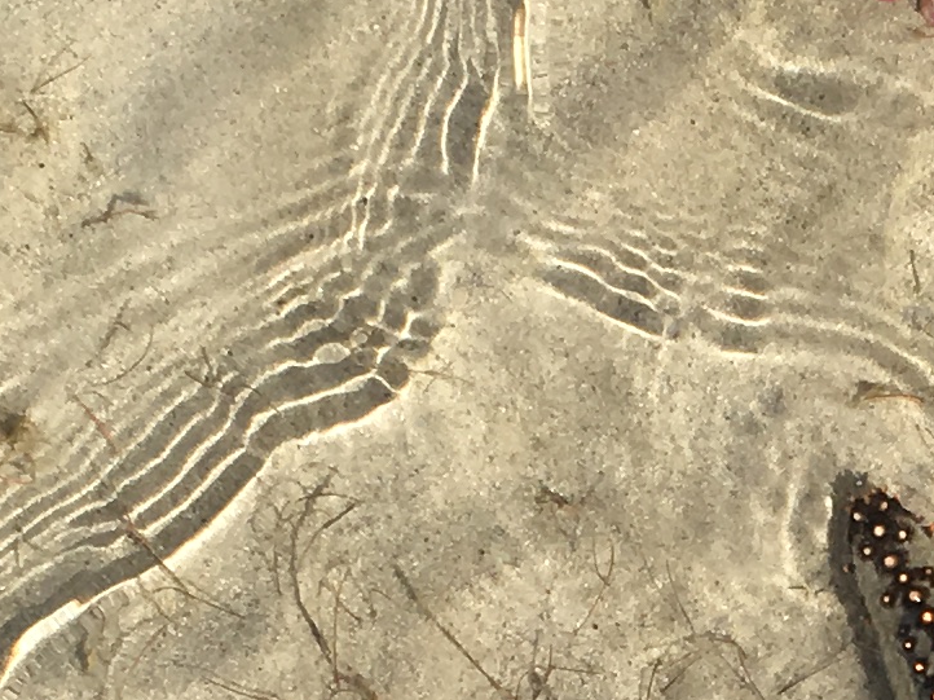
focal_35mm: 162
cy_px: 955
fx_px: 4370
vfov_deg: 9.0
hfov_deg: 12.0
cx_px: 972
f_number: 2.2
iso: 25
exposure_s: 1/1479
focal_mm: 4.15
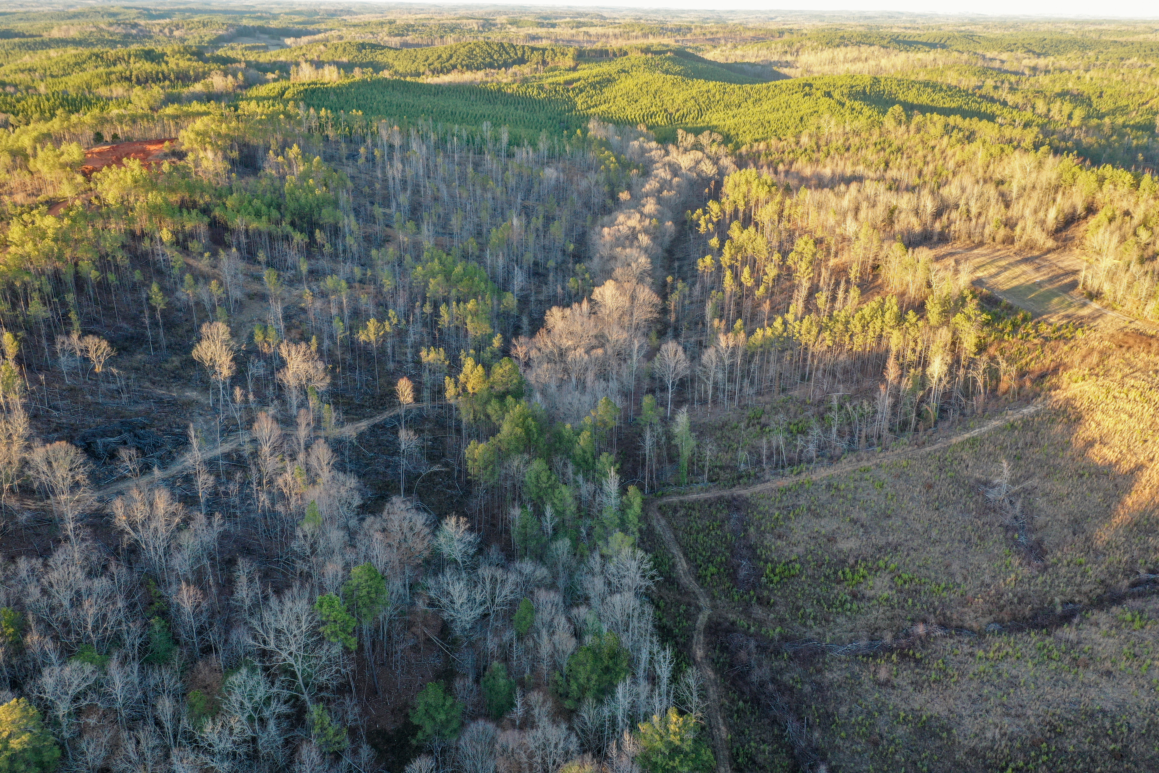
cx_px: 580
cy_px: 386
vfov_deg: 46.4
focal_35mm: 28
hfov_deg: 65.5
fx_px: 901
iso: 100
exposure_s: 1/30
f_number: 5.6
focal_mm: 10.26
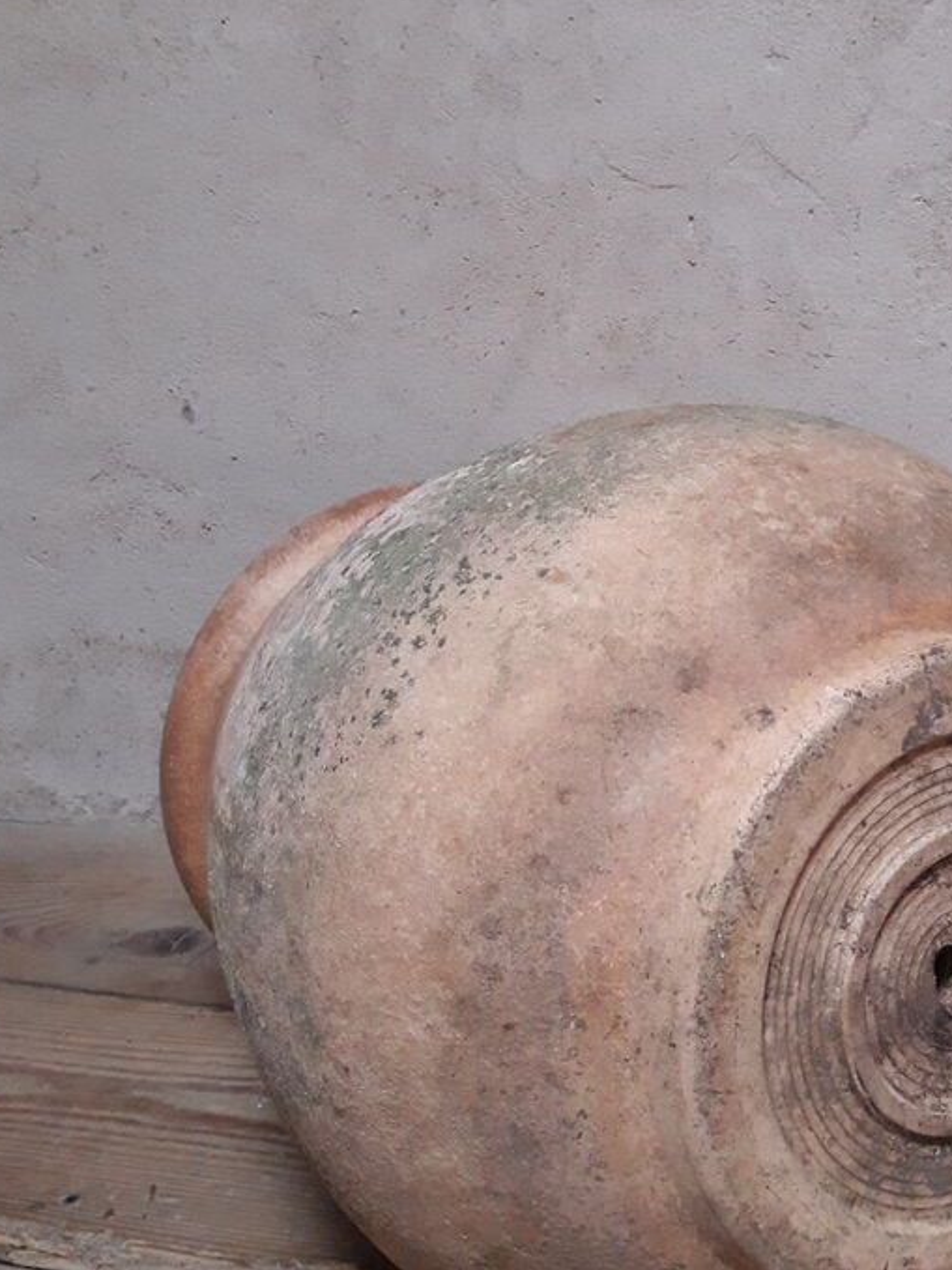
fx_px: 1614
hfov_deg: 32.4
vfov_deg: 42.9
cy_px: 594
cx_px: 694
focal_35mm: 44
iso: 200
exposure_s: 1/25
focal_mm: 3.7
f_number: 1.9
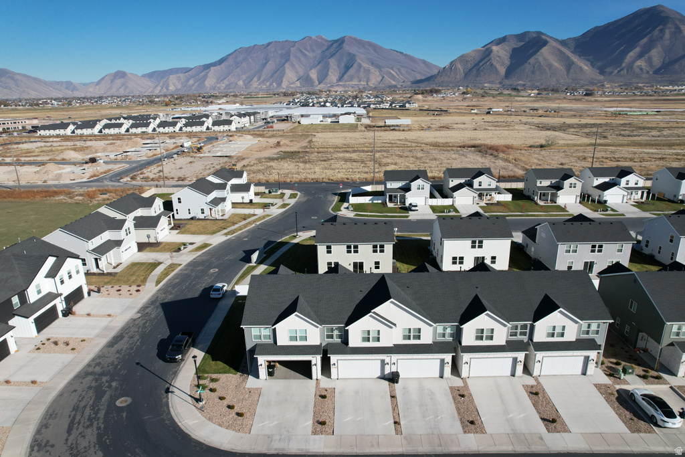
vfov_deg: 57.2
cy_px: 228
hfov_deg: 78.6
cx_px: 342
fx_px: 419
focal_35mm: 22
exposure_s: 1/3000
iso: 140
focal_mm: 8.38
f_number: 2.8
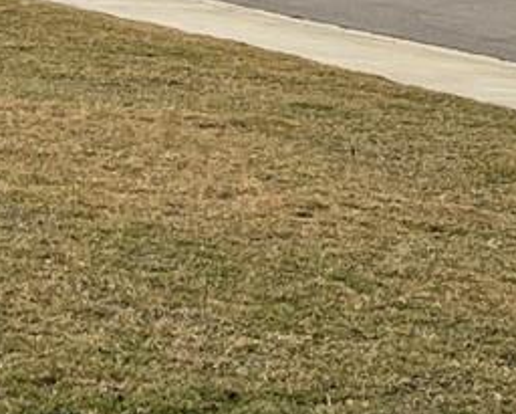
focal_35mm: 203
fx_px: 3101
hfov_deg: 9.4
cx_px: -42
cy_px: -149
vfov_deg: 7.5
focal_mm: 5.1
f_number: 1.6
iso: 32
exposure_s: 1/7407
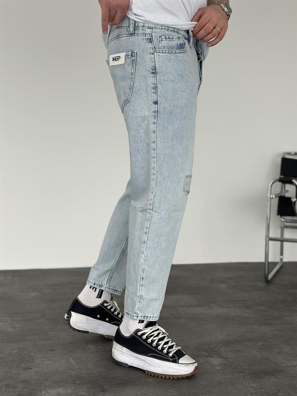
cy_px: 198
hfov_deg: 30.3
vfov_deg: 39.7
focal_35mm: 48
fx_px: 549
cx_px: 148
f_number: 1.78
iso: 80
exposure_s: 1/659
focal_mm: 6.86
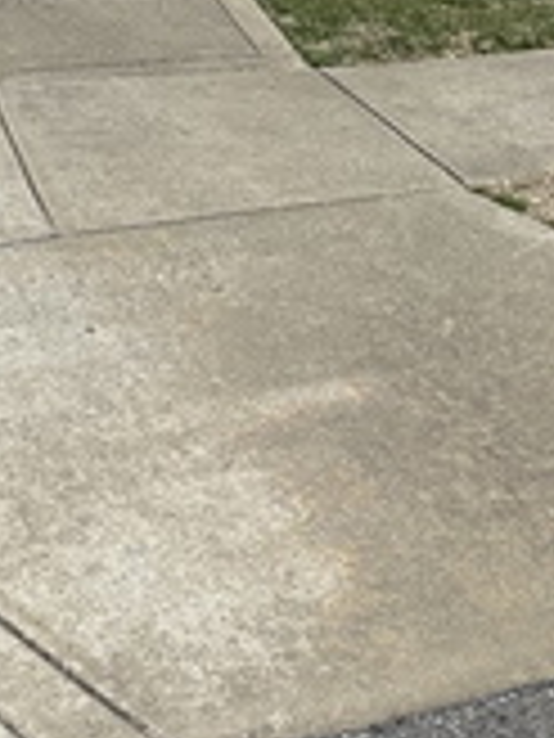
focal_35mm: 78
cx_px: -140
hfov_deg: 17.8
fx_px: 1664
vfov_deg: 21.0
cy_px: -380
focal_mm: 6.86
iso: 80
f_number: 1.78
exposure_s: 1/7042
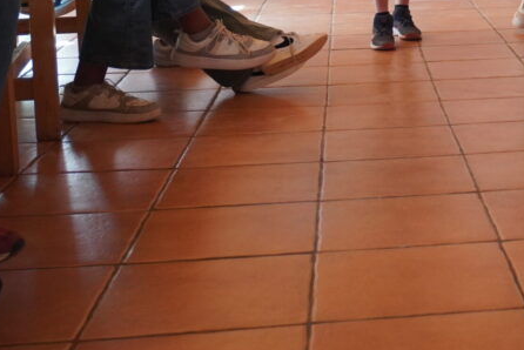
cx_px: 553
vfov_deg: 17.0
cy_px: 38
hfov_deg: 24.2
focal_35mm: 79
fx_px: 1153
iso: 1600
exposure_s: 1/160
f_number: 4
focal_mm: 23
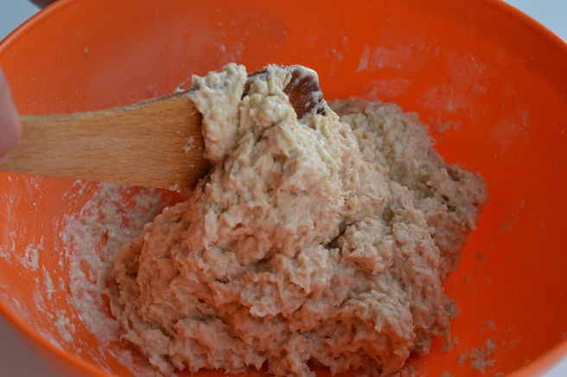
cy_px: 188
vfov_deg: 20.1
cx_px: 284
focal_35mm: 68
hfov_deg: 29.9
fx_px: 1062
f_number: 5.6
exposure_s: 1/160
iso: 200
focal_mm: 45
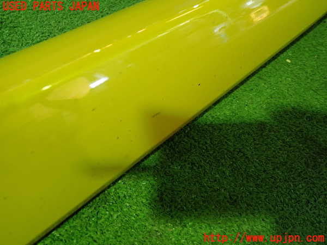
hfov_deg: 60.0
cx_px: 164
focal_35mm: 30
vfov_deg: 46.8
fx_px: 283
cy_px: 122
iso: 320
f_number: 2.3
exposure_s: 1/30
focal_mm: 5.4
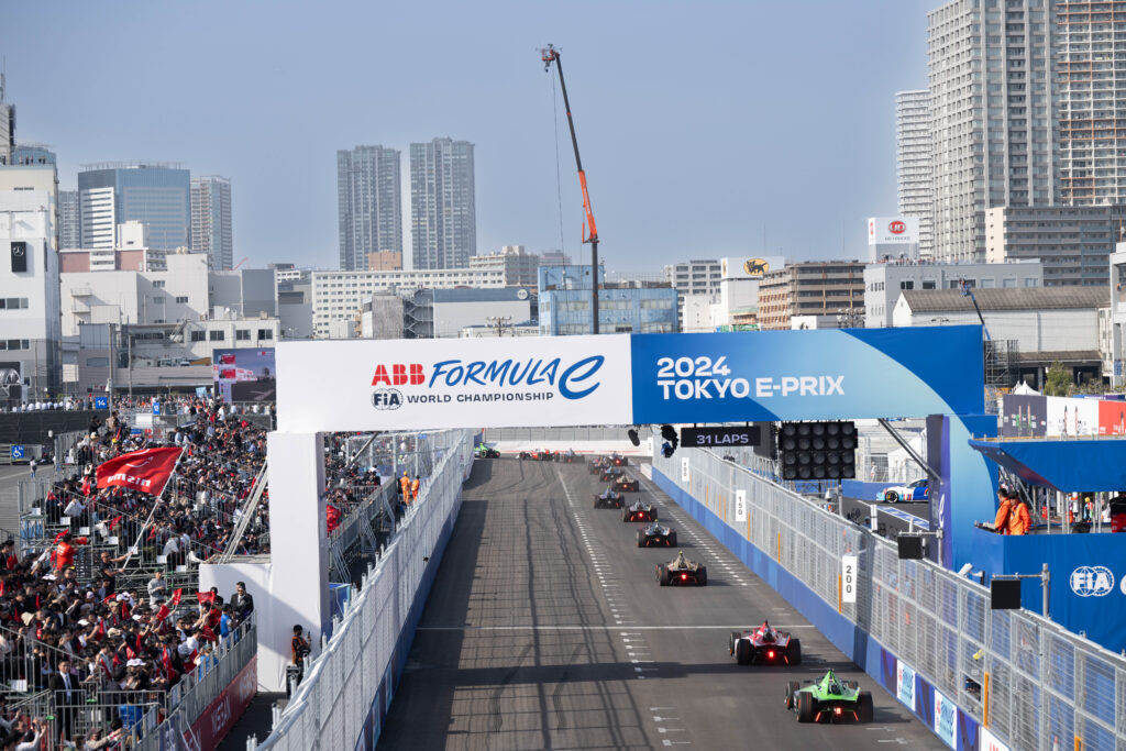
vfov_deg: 11.9
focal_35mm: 115
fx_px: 3597
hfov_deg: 17.8
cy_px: 376
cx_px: 563
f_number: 4.5
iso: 200
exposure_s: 1/1250
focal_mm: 115
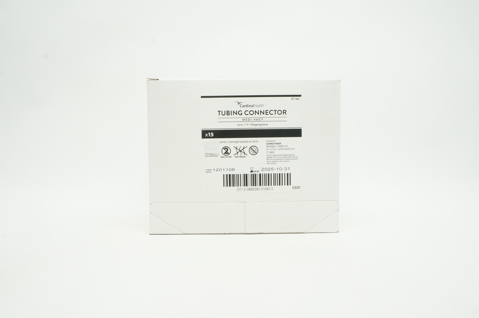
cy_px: 159
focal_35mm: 33
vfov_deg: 39.9
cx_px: 240
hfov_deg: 57.3
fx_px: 439
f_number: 14
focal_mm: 22
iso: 400
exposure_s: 1/10
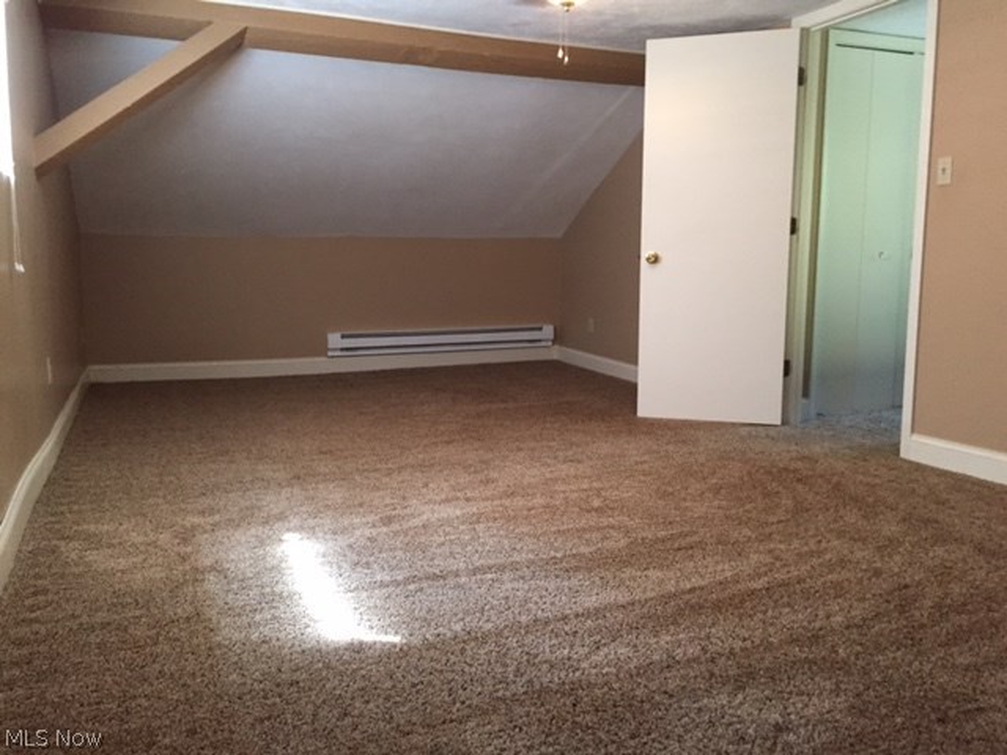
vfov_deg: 48.2
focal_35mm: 29
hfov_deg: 61.7
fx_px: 844
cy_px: 378
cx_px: 504
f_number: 2.2
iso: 200
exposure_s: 1/30
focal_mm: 4.15
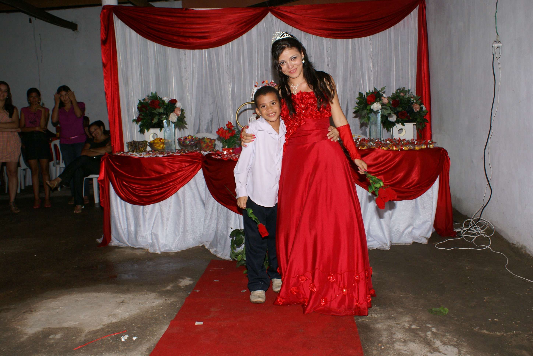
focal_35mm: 30
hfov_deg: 61.9
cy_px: 178
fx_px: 445
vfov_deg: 43.7
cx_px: 266
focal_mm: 20
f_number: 5.6
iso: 400
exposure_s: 1/80
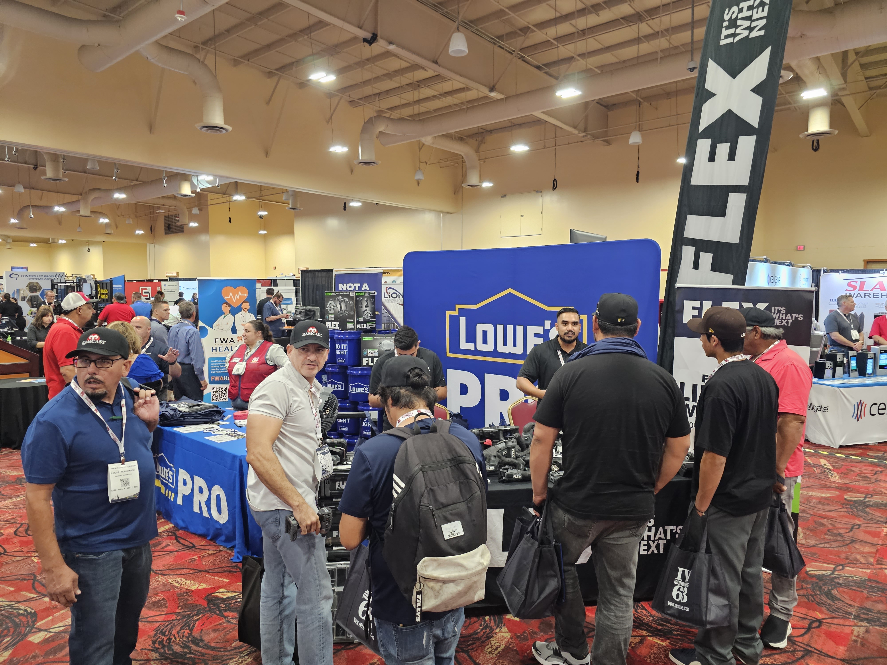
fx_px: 589
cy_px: 332
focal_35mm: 23
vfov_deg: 58.9
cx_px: 444
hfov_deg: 73.9
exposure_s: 1/120
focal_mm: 6.3
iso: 800
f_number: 1.7
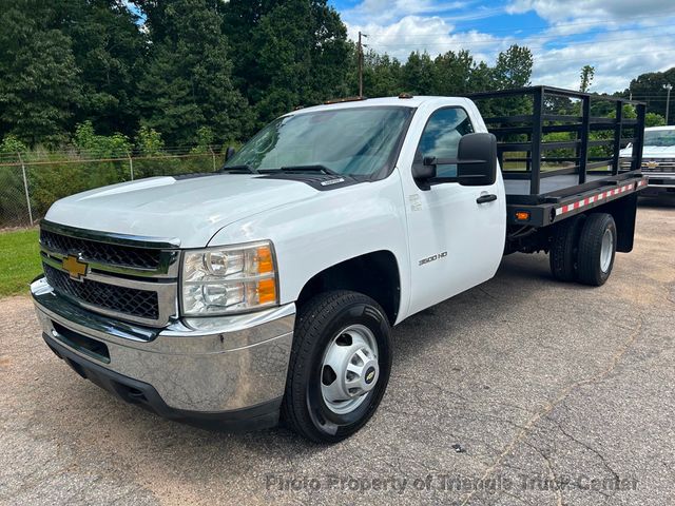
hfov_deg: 67.3
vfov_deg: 53.1
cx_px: 338
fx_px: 507
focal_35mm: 26
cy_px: 253
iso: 50
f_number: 1.5
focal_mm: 5.7
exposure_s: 1/4630
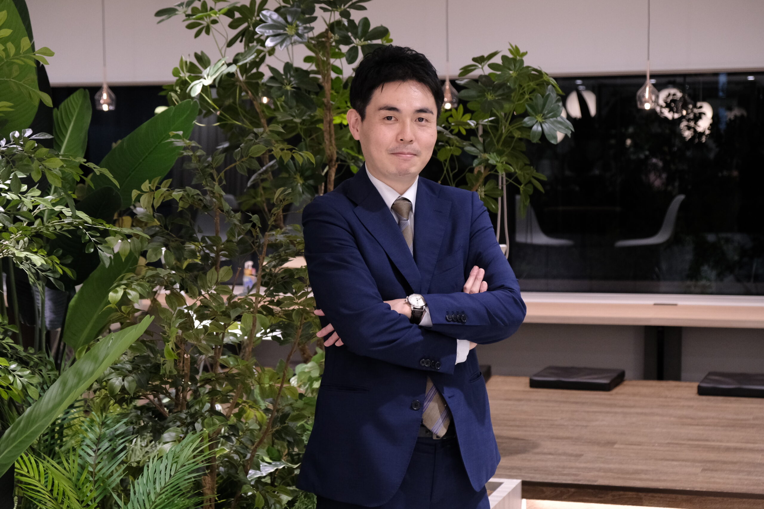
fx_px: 1422
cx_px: 382
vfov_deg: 20.3
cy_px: 254
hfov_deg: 30.1
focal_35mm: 67
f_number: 4
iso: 2500
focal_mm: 44.4
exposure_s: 1/100
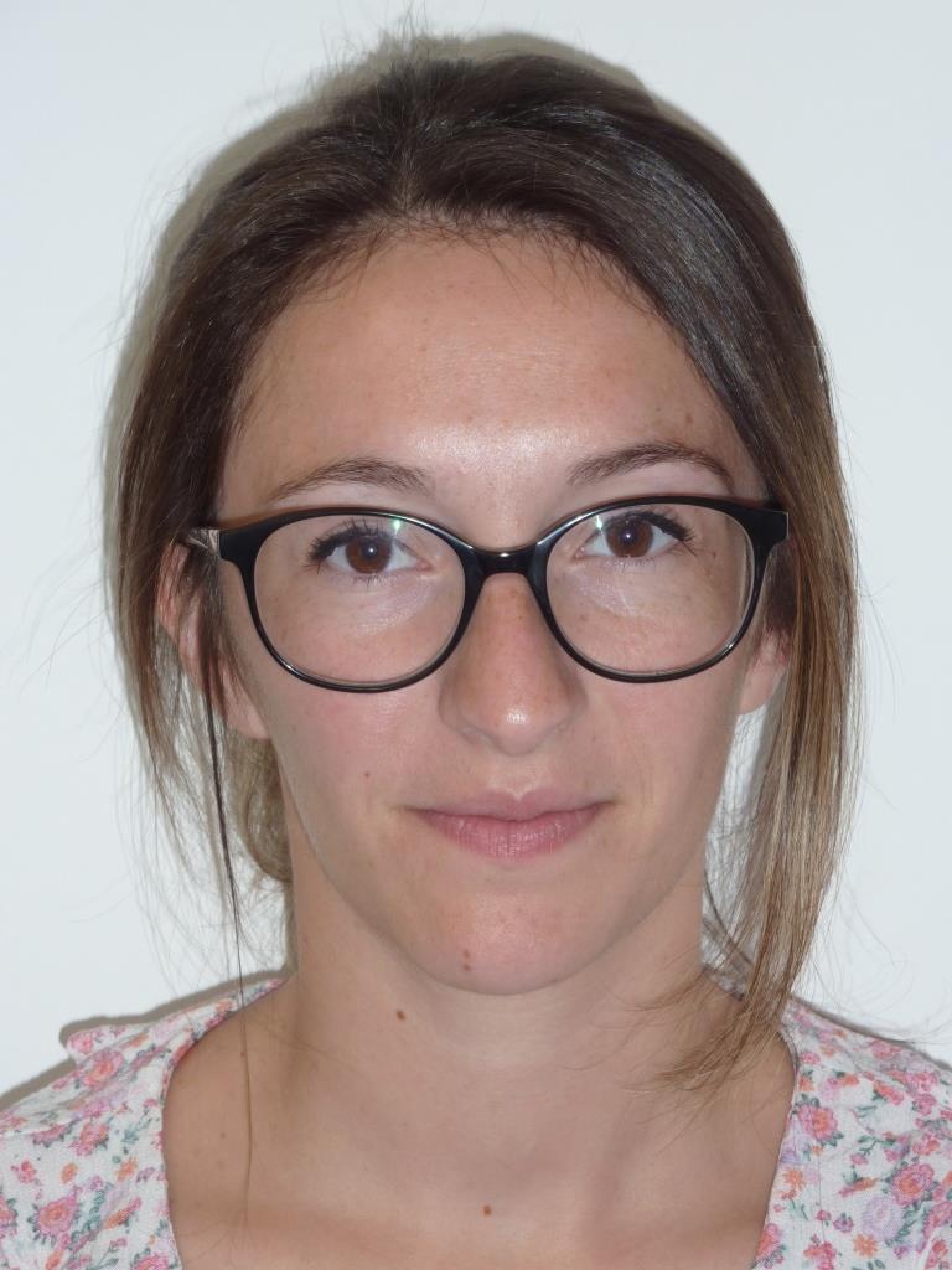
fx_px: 3814
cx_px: 476
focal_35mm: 104
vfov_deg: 18.9
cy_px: 635
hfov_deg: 14.2
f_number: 4.3
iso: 80
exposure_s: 1/40
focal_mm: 17
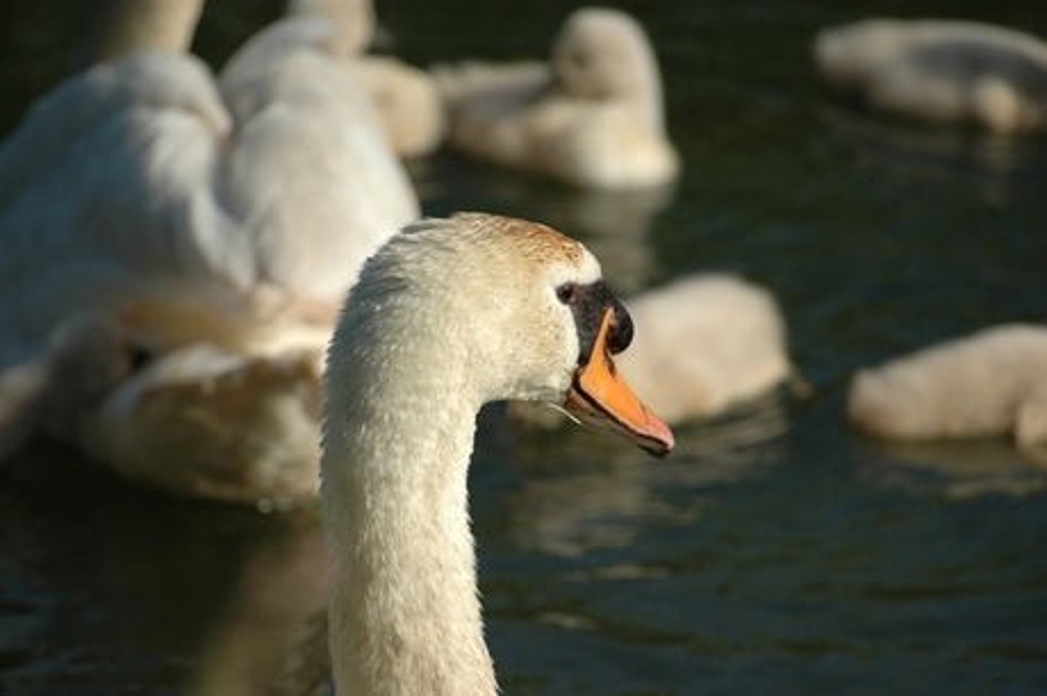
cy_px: 348
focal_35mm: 405
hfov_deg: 5.1
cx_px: 524
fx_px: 11770
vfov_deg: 3.4
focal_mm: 270
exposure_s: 1/1250
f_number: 5.6
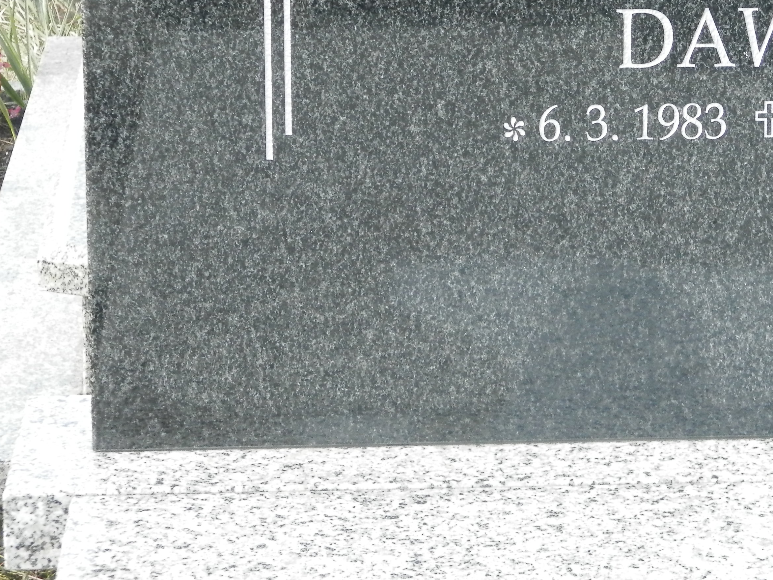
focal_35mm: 161
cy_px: 68
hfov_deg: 12.2
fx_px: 3595
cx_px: 649
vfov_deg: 9.2
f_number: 4.2
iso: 200
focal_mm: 14.6
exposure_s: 1/160
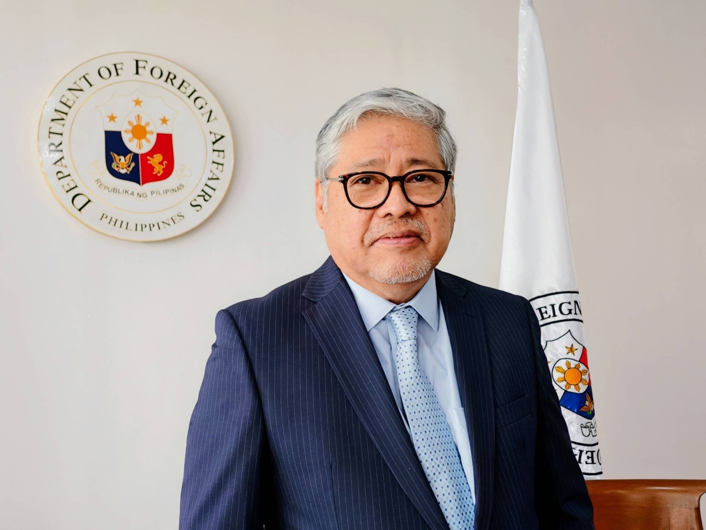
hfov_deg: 52.6
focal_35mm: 35
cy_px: 265
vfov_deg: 40.7
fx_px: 714
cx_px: 353
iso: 160
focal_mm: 5.4
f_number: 1.6
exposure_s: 1/100
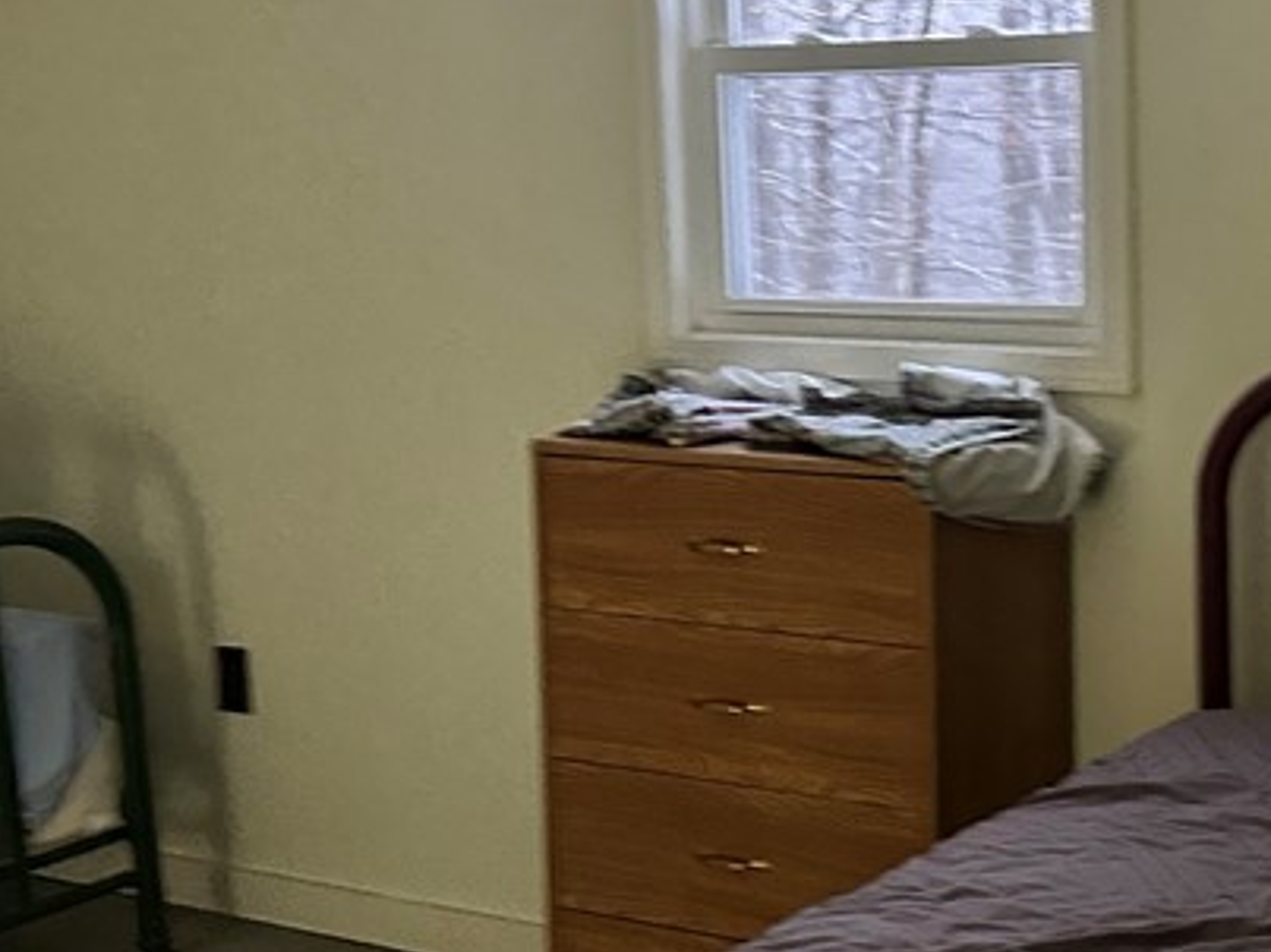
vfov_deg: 24.0
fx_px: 2239
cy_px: 451
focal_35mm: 61
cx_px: 1057
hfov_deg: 30.7
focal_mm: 6.86
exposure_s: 1/33
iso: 1000
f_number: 1.78
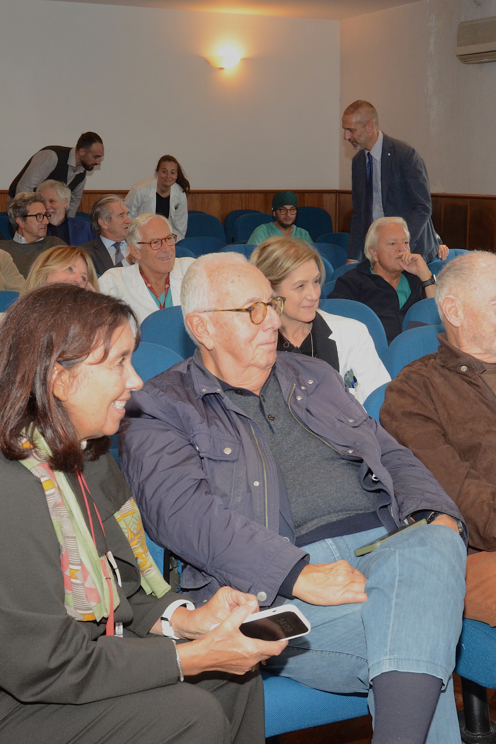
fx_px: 1276
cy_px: 374
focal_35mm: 62
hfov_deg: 21.8
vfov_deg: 32.5
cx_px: 368
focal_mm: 27
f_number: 8
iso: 1600
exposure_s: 1/60
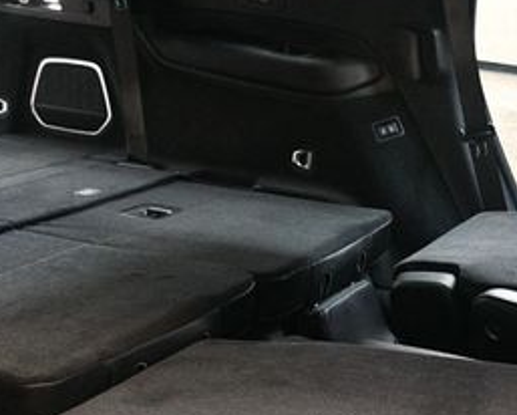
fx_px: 965
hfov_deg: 29.8
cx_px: 340
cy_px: 276
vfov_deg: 24.1
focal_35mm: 63
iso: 4000
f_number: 3.5
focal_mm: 18
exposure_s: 1/60
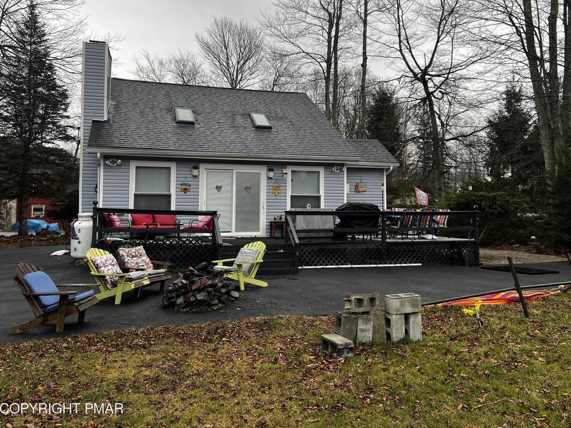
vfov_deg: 46.7
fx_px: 495
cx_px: 283
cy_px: 184
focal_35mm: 30
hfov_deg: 60.0
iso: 40
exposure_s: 1/192
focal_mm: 5.7
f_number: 1.5
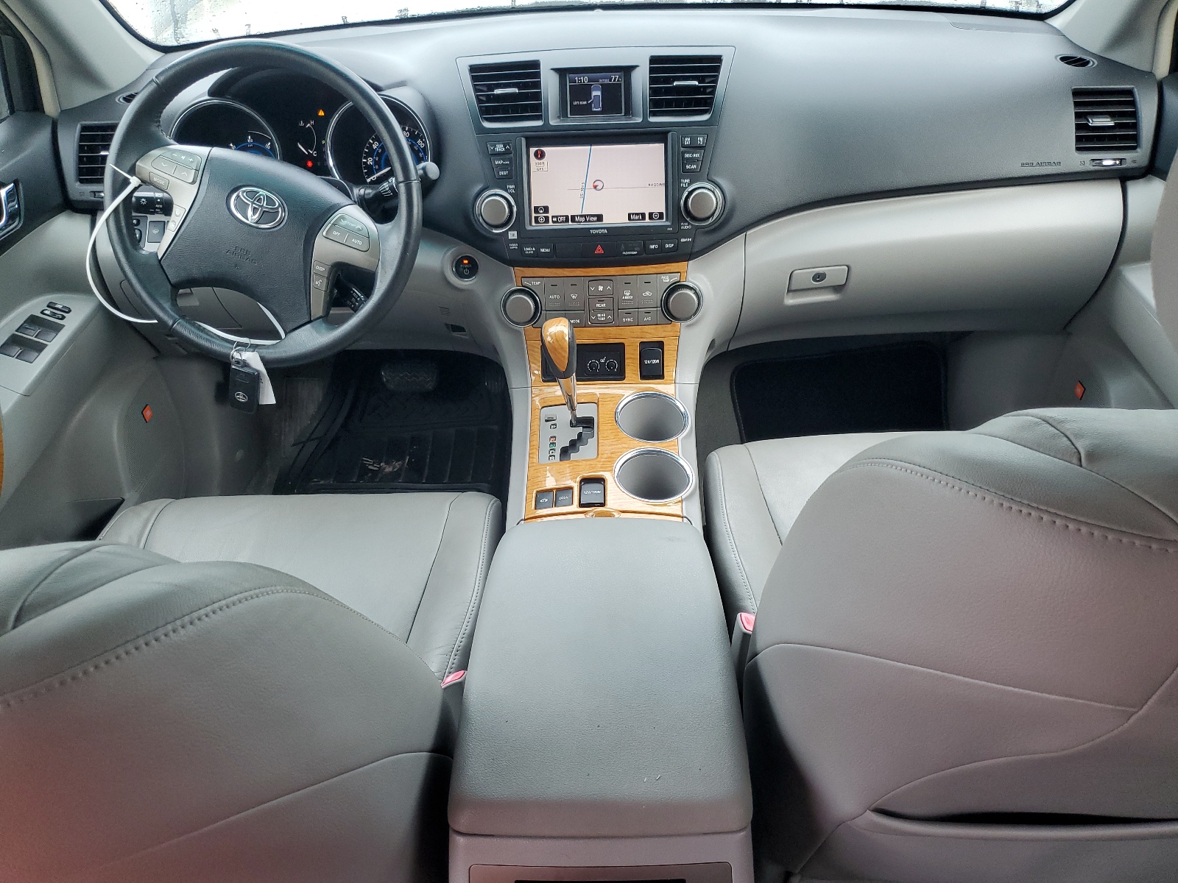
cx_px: 589
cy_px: 442
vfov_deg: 53.1
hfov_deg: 67.3
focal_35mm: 26
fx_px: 885
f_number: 1.5
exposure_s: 1/120
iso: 93
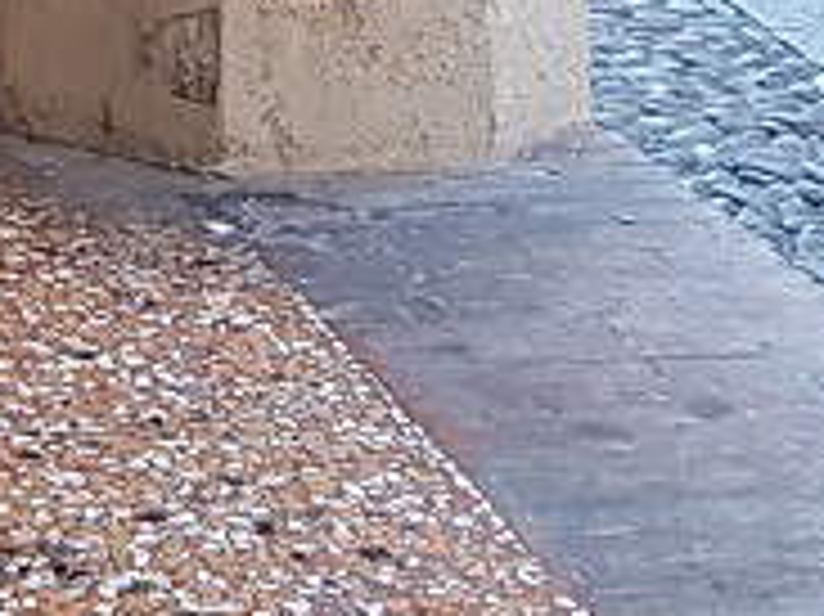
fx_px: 4092
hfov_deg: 11.3
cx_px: -131
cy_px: -1075
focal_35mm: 172
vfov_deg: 7.7
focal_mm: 4.2
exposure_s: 1/50
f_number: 1.7
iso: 100
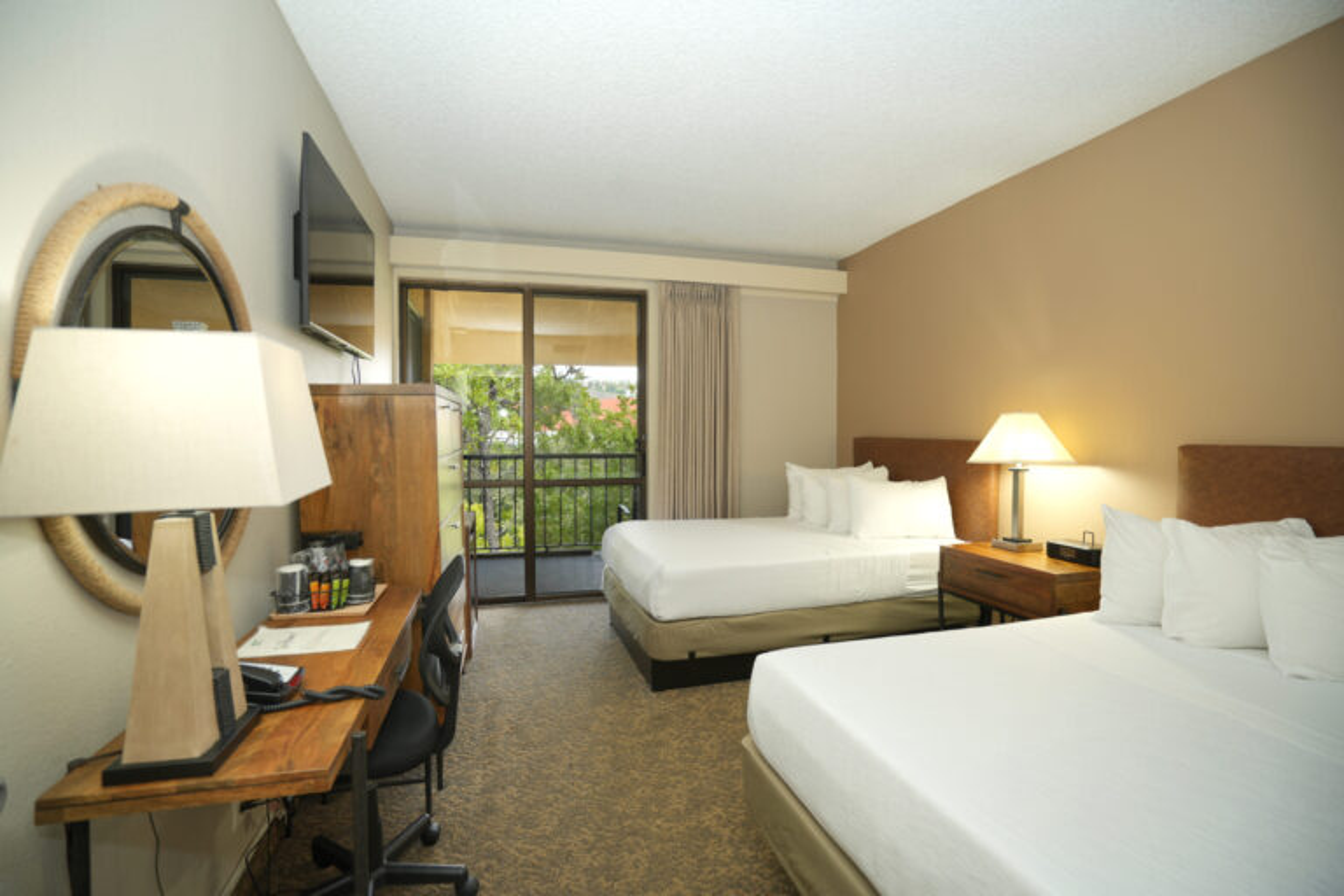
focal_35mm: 16
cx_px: 672
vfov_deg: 73.7
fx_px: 597
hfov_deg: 96.7
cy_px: 448
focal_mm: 16
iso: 100
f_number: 4
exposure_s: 1/250
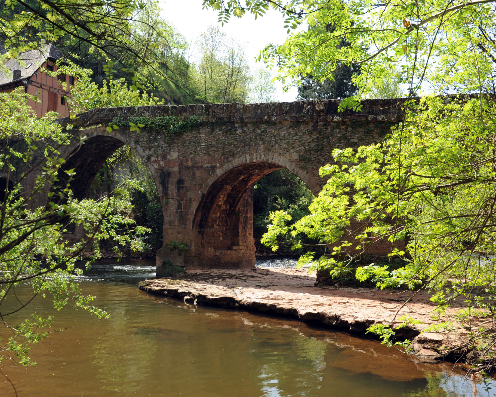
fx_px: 543
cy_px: 182
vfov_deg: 40.1
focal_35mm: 37
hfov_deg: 48.8
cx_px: 203
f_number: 8
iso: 200
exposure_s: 1/160
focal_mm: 29
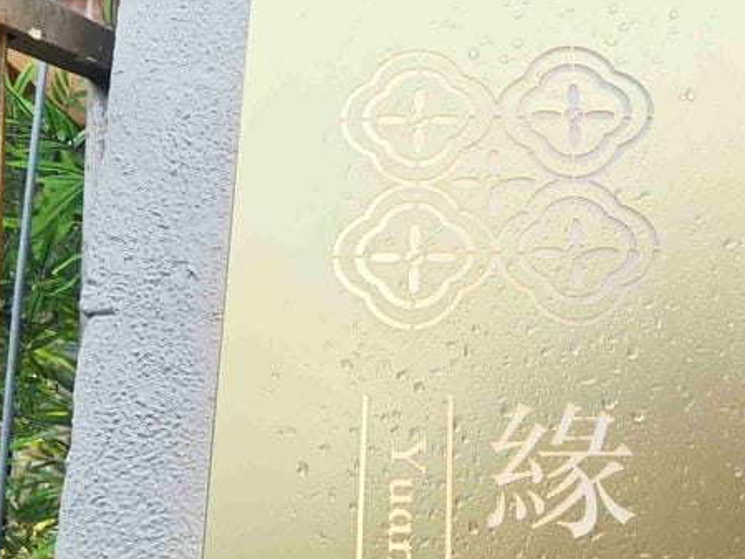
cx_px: 522
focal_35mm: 32
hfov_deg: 55.1
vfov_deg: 43.6
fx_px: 689
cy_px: 367
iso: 400
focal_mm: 2.03
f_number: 1.8
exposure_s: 1/210
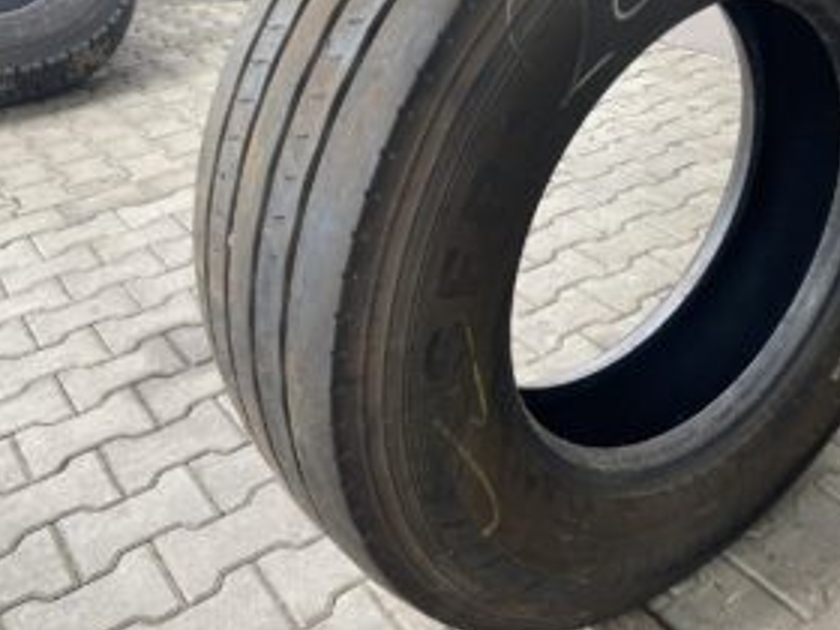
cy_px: 236
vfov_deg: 35.8
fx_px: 971
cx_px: 594
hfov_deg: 45.7
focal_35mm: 40
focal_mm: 4.25
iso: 80
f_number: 1.8
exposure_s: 1/100
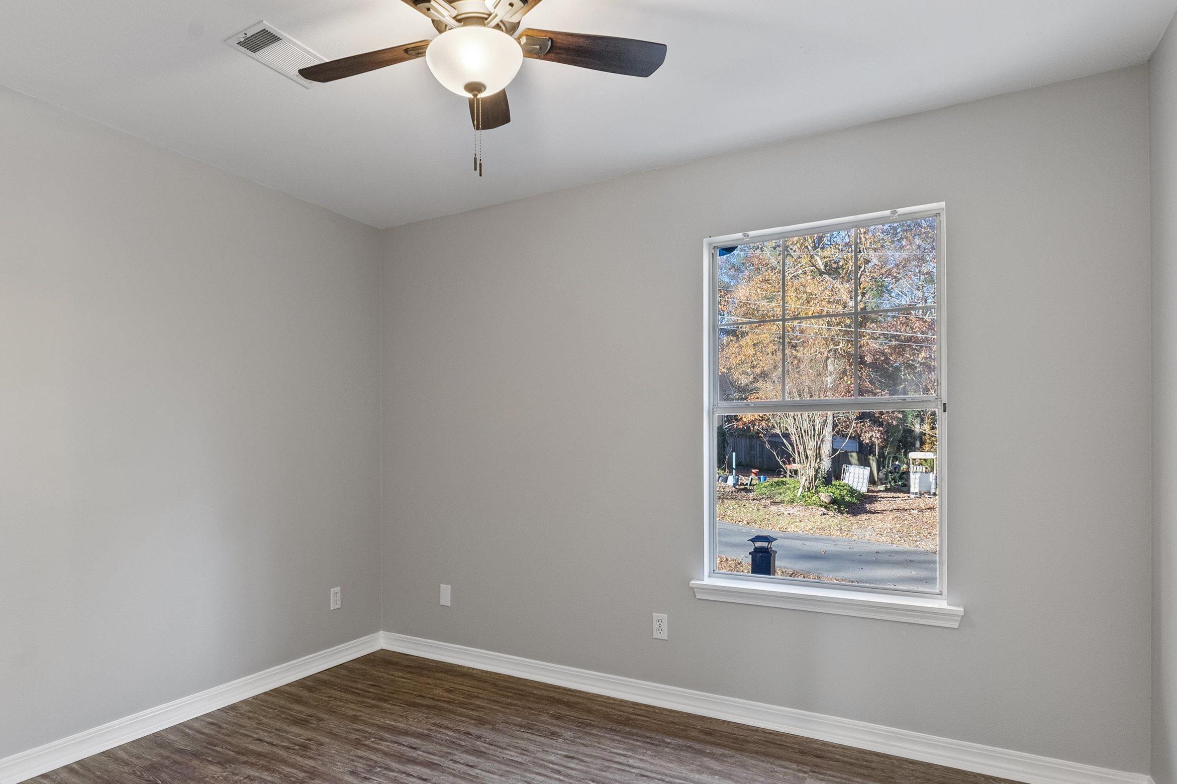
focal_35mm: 21
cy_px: 450
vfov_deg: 59.2
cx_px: 516
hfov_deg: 80.8
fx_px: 686
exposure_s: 1/8
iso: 640
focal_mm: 16
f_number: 9
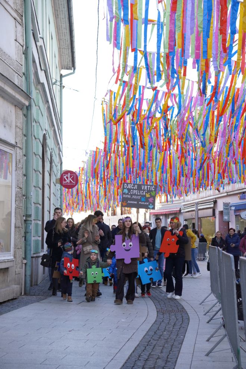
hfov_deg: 18.2
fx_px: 769
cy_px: 184
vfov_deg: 27.0
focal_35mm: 75
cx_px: 123
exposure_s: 1/200
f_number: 4
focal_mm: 50
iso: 400
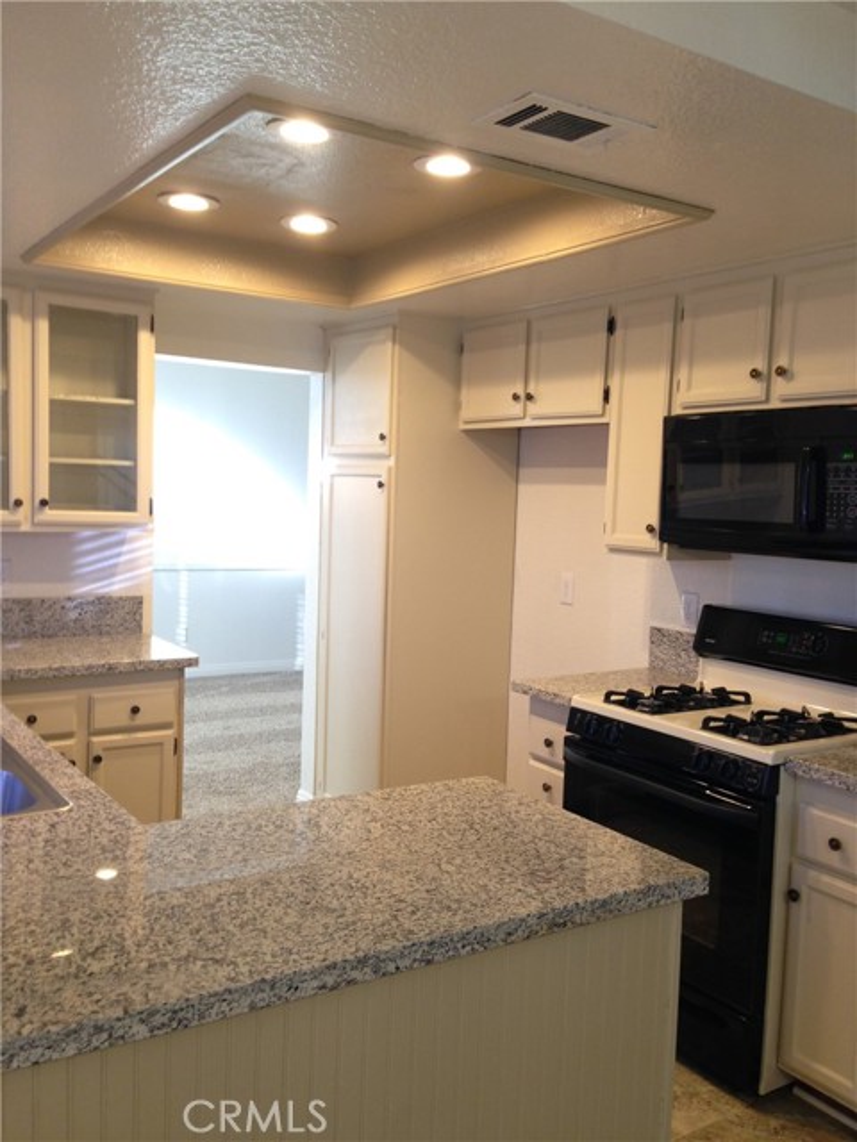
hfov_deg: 42.9
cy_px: 571
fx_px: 1089
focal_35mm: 33
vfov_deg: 55.4
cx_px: 428
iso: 80
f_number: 2.4
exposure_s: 1/20
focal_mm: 4.12
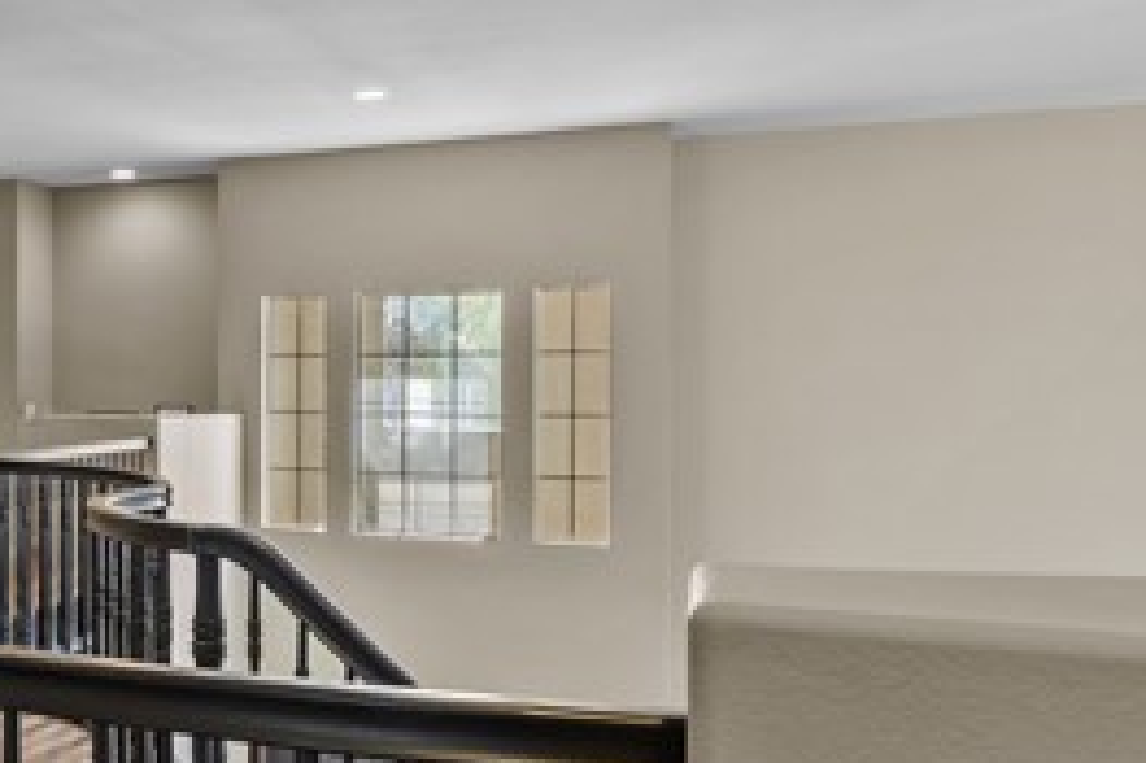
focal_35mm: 39
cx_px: 0
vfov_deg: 34.2
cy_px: 390
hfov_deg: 42.7
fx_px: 1241
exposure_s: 1/1.67
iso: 250
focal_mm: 16
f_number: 9
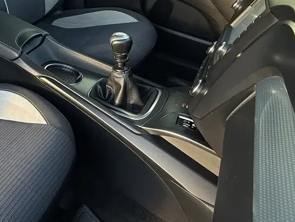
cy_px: 22
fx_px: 307
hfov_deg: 44.8
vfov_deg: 37.1
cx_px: 11
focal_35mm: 36
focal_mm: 2.22
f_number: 2.2
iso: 64
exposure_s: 1/99
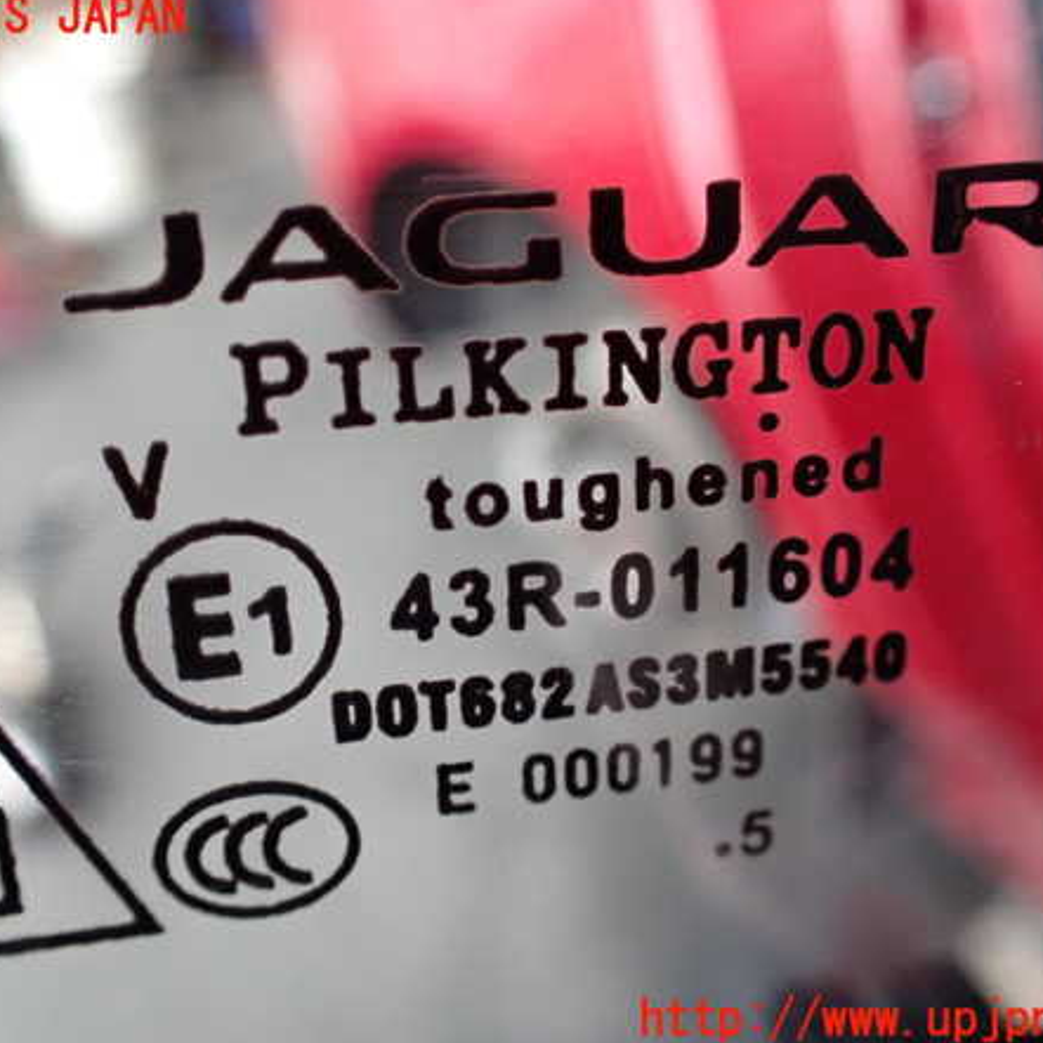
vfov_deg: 46.0
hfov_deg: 46.0
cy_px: 519
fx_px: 1227
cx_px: 465
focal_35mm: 36
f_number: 2.3
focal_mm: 5.4
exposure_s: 1/125
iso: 800
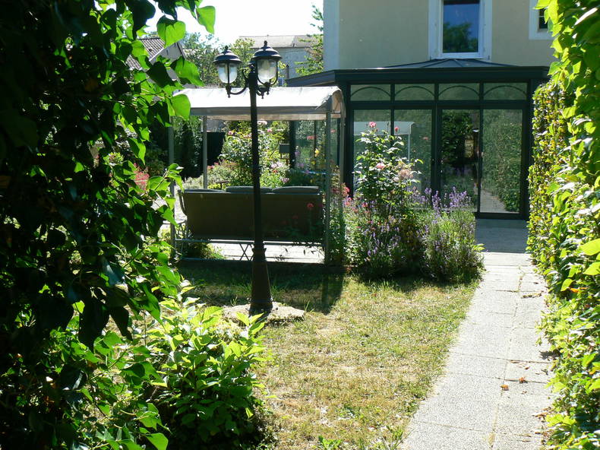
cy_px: 225
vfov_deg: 39.6
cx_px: 300
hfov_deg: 51.4
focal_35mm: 36
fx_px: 624
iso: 80
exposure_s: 1/125
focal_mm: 6
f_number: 5.6
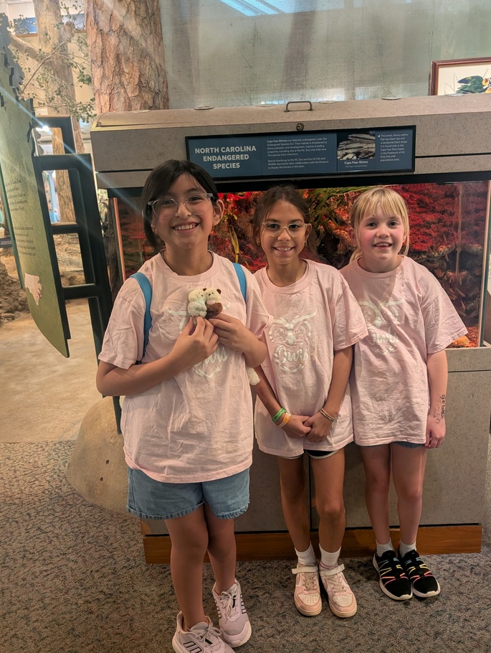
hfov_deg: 51.4
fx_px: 509
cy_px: 360
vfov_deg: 65.1
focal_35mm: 27
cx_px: 264
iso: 533
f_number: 1.68
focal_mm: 6.9
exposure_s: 1/24
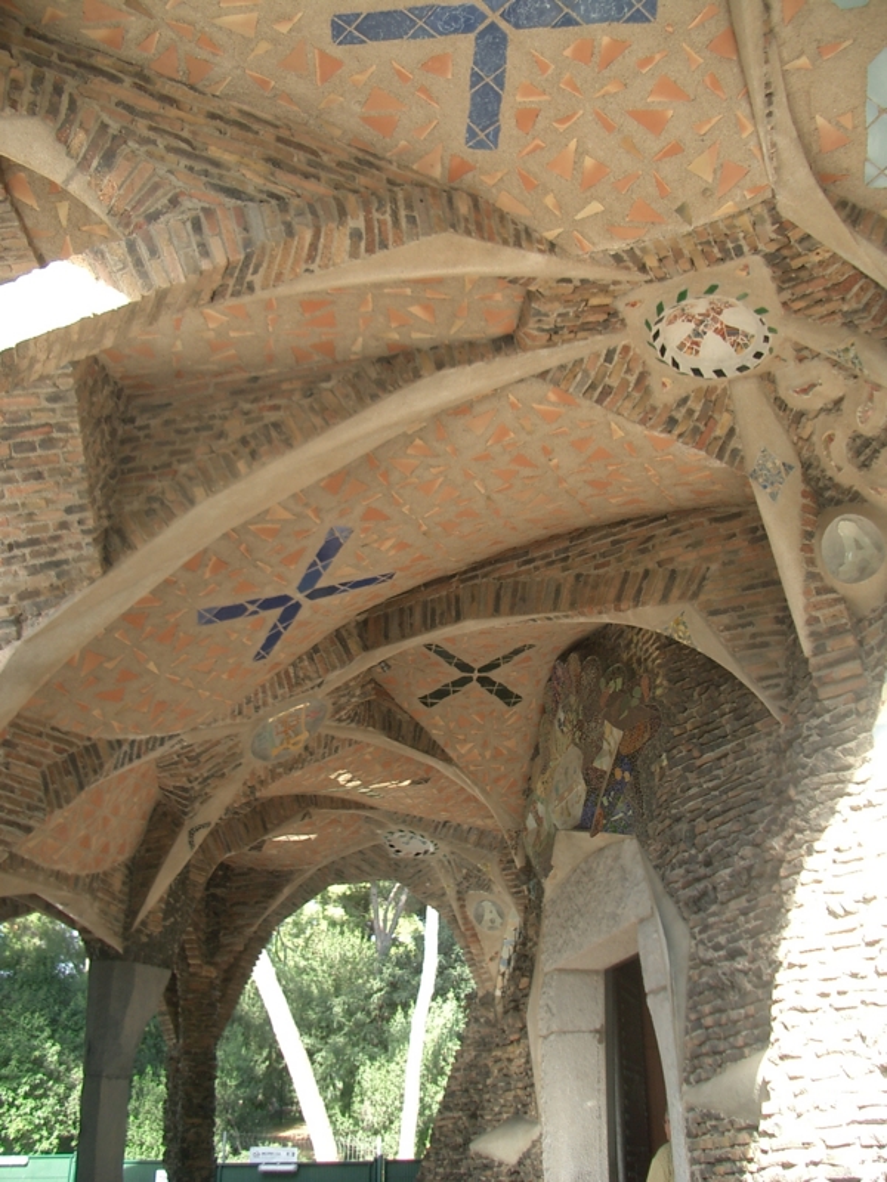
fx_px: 1196
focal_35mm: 35
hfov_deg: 40.7
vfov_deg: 52.6
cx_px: 444
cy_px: 591
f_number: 2.6
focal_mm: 5.8
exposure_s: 1/80
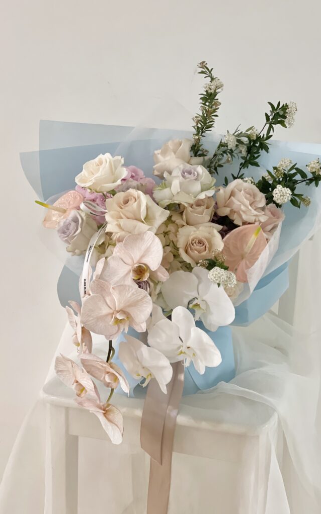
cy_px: 257
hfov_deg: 19.1
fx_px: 953
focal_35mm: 68
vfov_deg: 30.2
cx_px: 177
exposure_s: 1/25
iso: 320
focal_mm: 7.5
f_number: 2.2
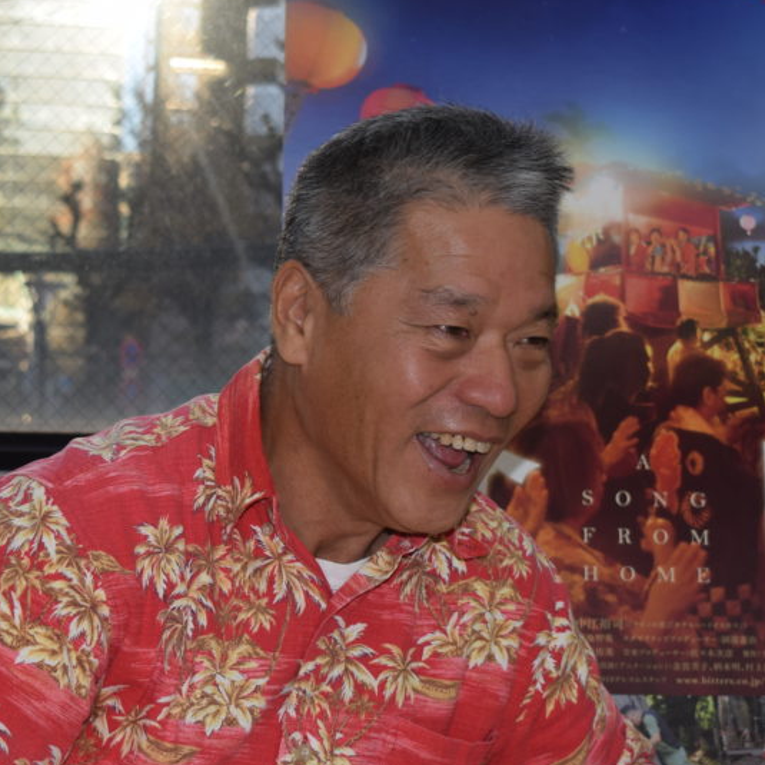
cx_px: 342
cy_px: 374
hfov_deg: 20.9
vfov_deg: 20.9
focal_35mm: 83
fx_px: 2074
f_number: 5
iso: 125
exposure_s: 1/200
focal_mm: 29
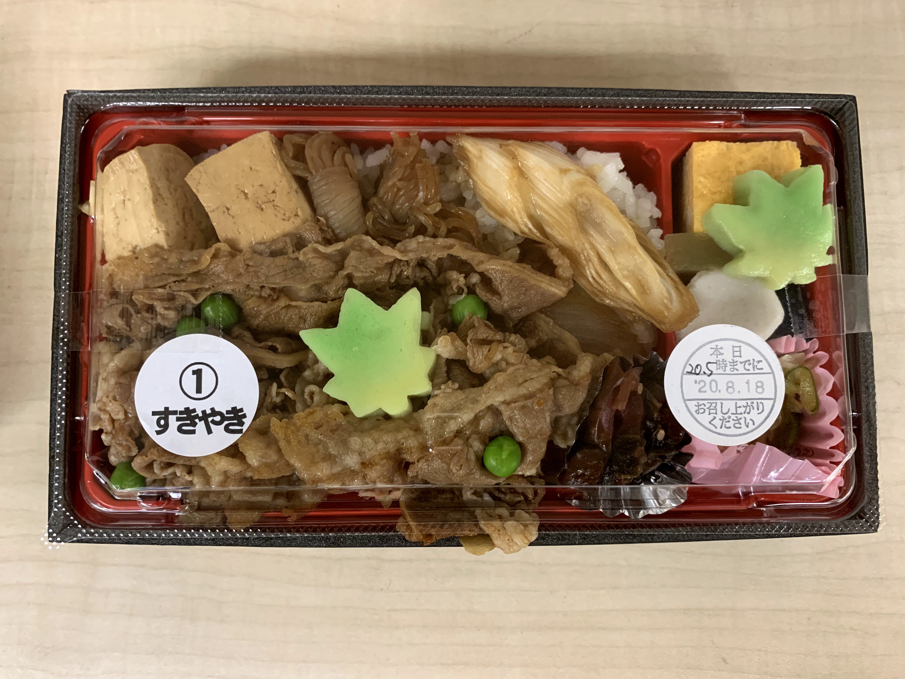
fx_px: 680
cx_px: 452
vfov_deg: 53.1
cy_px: 340
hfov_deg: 67.3
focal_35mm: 26
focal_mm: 4.25
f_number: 1.8
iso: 250
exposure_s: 1/50
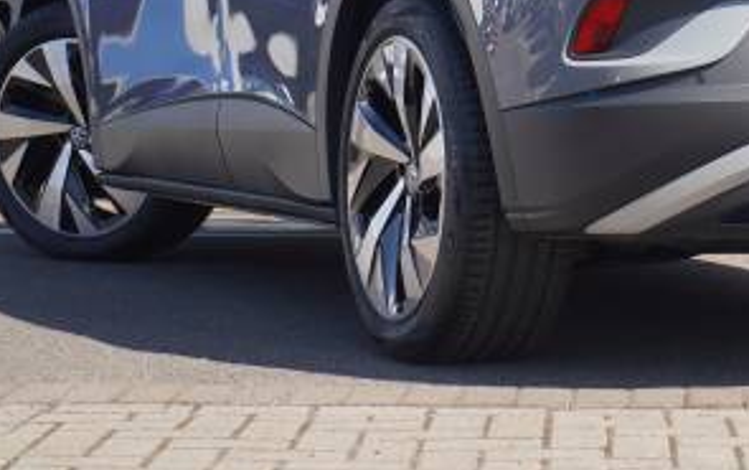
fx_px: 2840
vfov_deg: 9.4
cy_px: -58
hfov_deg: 14.8
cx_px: 721
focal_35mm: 139
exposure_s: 1/125
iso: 100
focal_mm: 42
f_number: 6.7
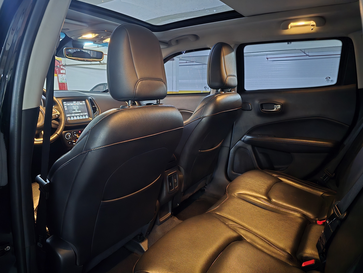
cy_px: 136
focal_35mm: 23
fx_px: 241
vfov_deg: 58.9
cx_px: 182
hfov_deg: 73.9
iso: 3200
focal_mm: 6.3
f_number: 1.7
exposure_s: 1/15
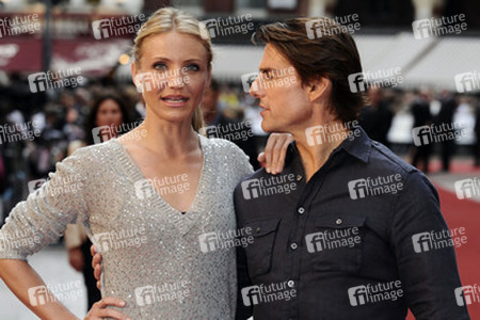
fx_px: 1840
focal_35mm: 138
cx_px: 240
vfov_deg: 9.9
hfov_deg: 14.9
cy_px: 160
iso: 320
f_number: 5
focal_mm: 92
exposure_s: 1/200
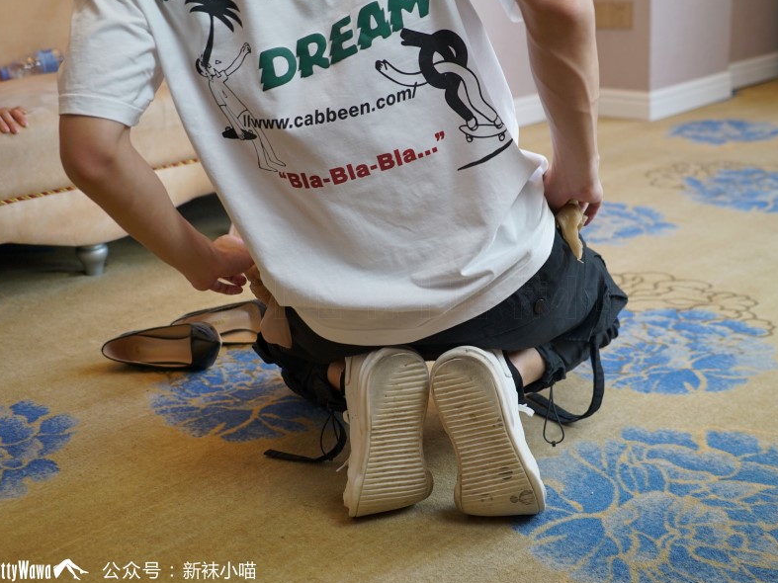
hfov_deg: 42.9
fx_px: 989
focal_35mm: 44
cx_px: 425
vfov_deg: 32.9
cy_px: 292
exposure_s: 1/60
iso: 800
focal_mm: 40
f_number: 4.5
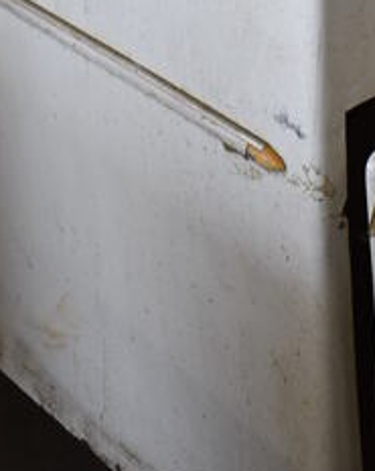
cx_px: 270
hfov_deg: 15.3
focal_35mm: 100
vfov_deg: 17.3
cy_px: -230
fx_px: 1390
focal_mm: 18
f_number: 3.5
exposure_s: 1/200
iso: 800
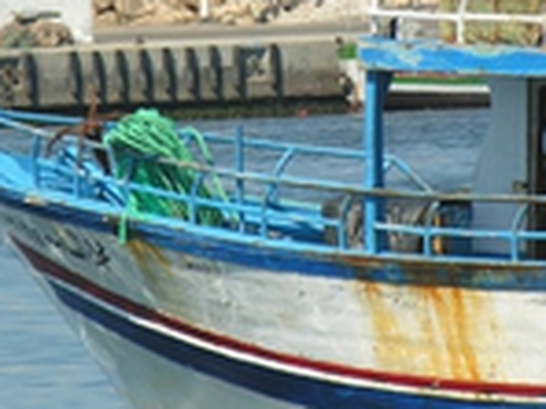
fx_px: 16420
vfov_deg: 1.4
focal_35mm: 1041
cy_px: 122
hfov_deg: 1.9
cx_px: 310
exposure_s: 1/213
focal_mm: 89
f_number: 6.6
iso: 50
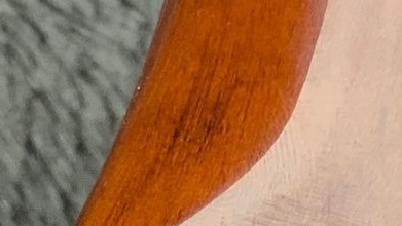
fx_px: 2207
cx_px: 171
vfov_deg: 5.3
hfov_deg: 10.4
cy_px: 865
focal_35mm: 207
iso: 80
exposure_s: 1/60
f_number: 1.8
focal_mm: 3
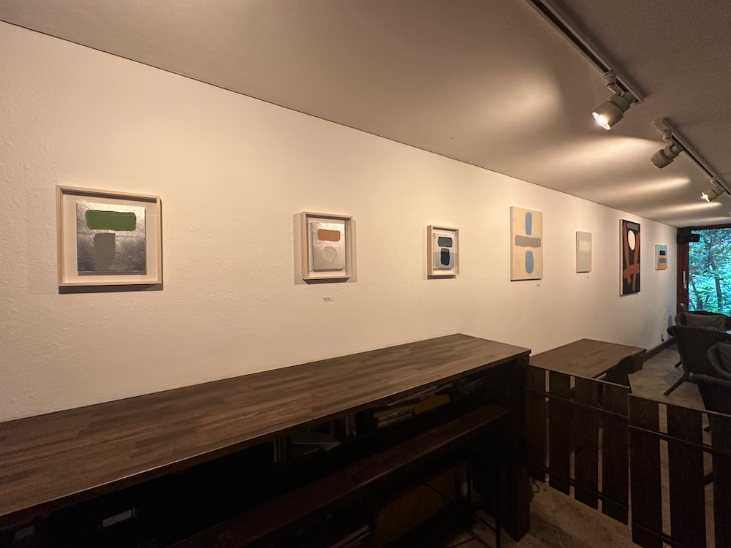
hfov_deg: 102.1
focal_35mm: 14
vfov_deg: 85.7
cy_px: 274
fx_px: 296
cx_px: 366
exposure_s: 1/50
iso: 200
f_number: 2.2
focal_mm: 2.22
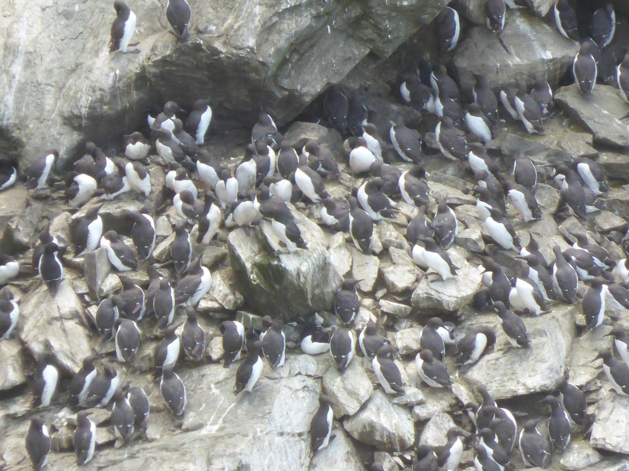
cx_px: 314
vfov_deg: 1.5
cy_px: 236
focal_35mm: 977
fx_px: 17753
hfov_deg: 2.0
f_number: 6.4
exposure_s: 1/125
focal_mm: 86
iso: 320
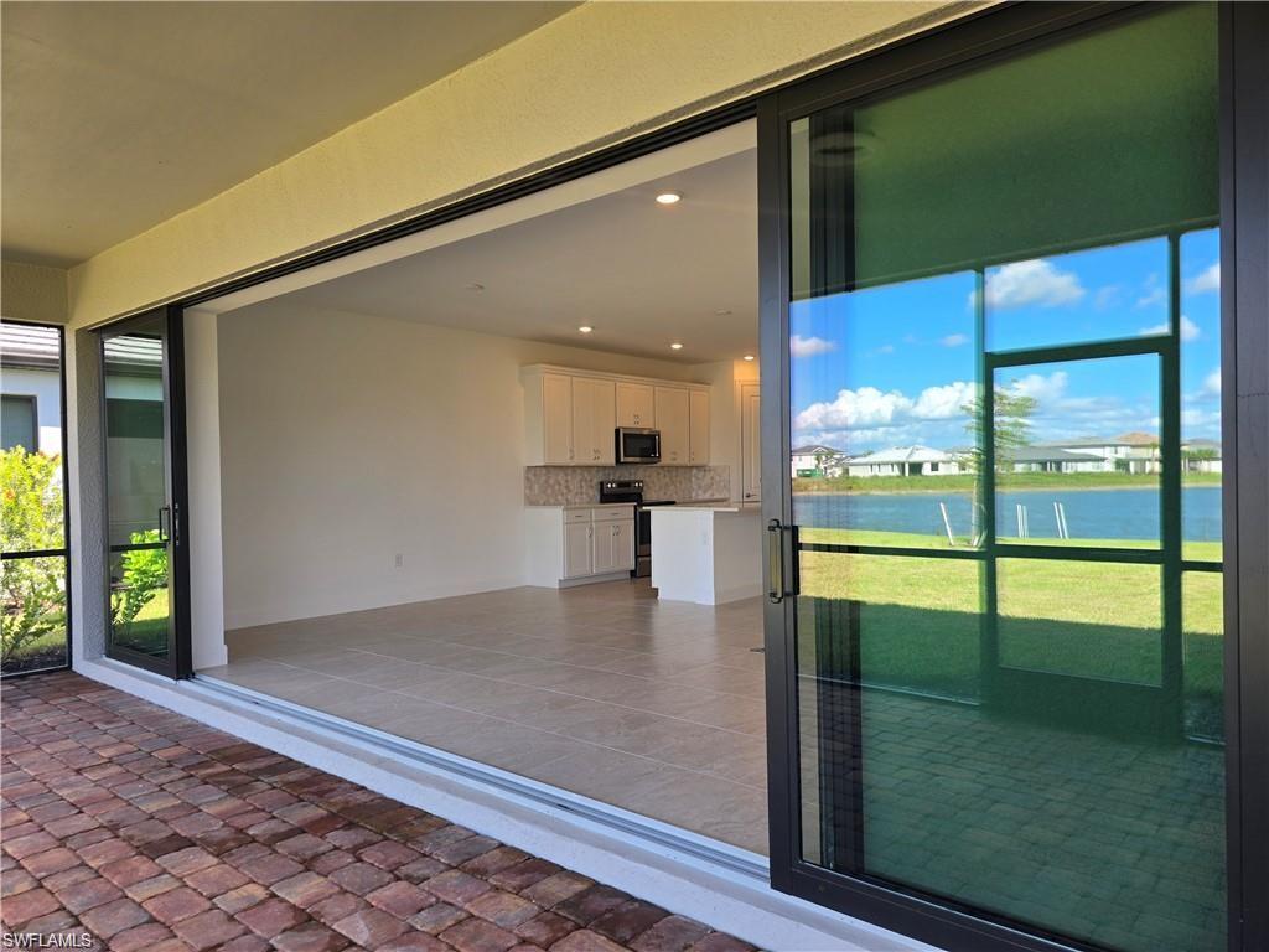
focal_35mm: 23
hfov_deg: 73.9
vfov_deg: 58.9
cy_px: 476
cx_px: 634
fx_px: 843
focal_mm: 6.3
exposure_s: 1/120
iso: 32
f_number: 1.7
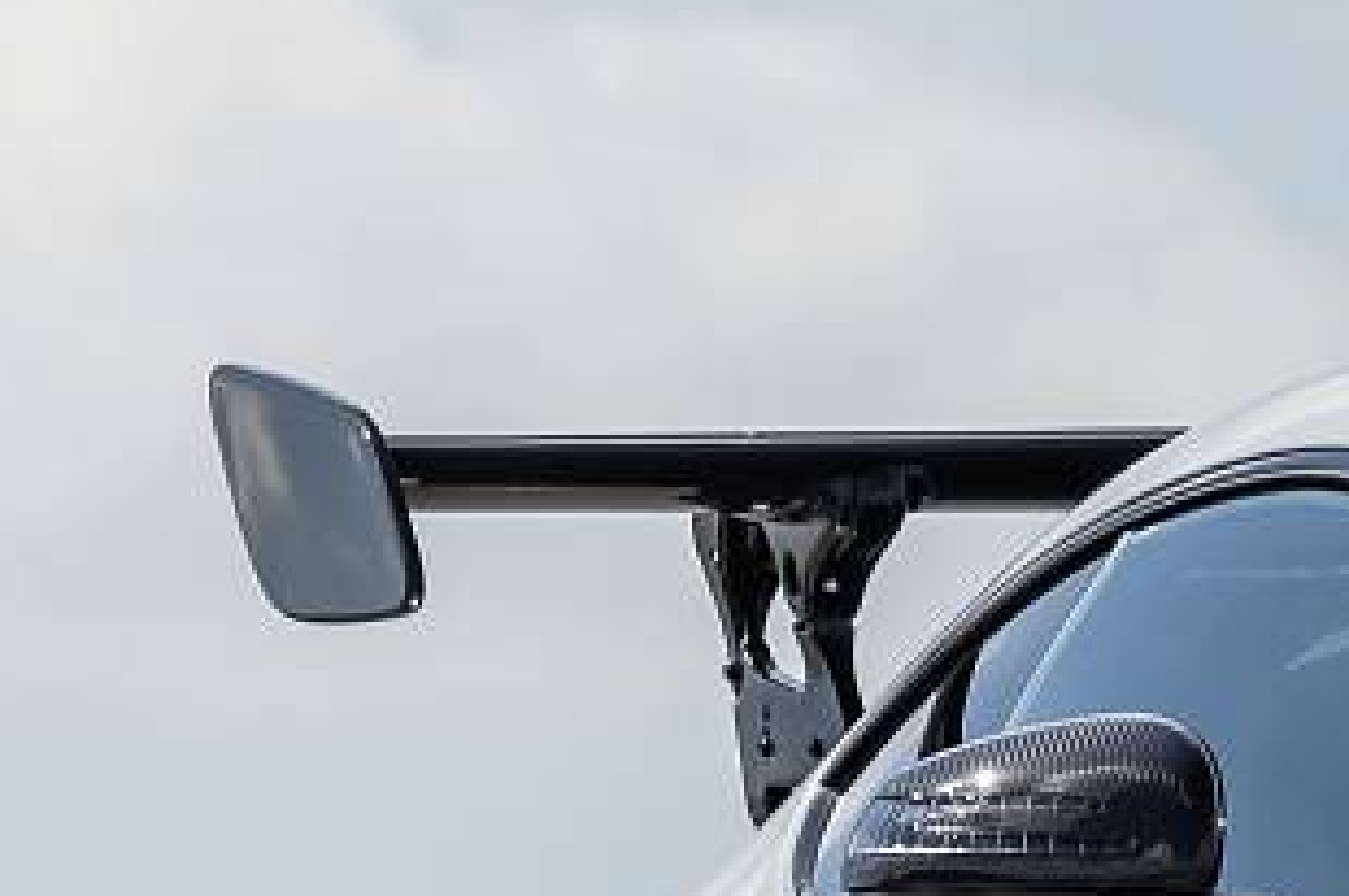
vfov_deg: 1.4
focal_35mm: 969
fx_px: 36272
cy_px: 855
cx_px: 3081
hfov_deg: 2.1
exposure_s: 1/250
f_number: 8
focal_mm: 150
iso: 100
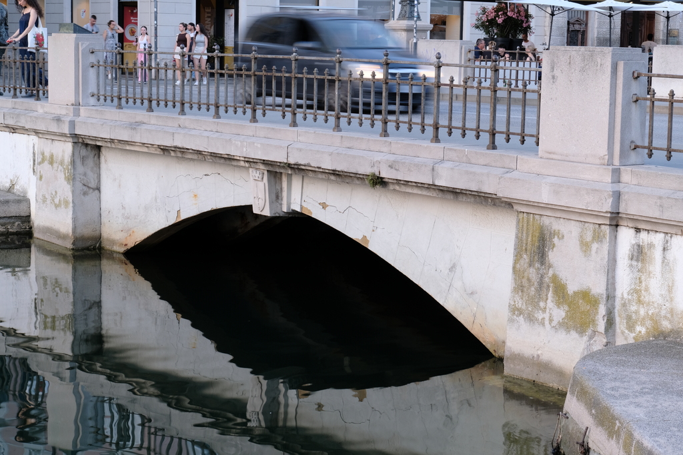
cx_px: 342
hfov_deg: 27.3
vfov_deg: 18.4
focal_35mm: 74
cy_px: 228
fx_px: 1404
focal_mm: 49
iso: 400
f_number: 10
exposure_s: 1/15
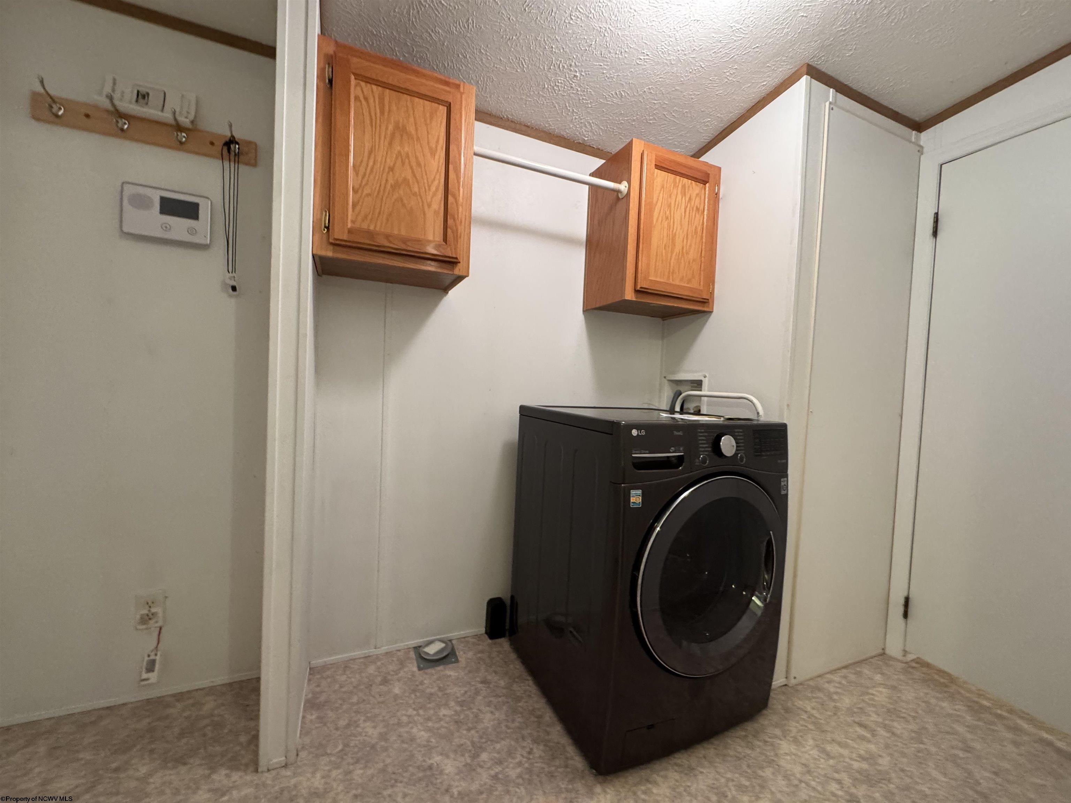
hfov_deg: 102.1
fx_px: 433
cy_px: 402
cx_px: 536
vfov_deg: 85.7
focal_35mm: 14
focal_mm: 2.22
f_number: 2.2
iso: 400
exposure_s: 1/60
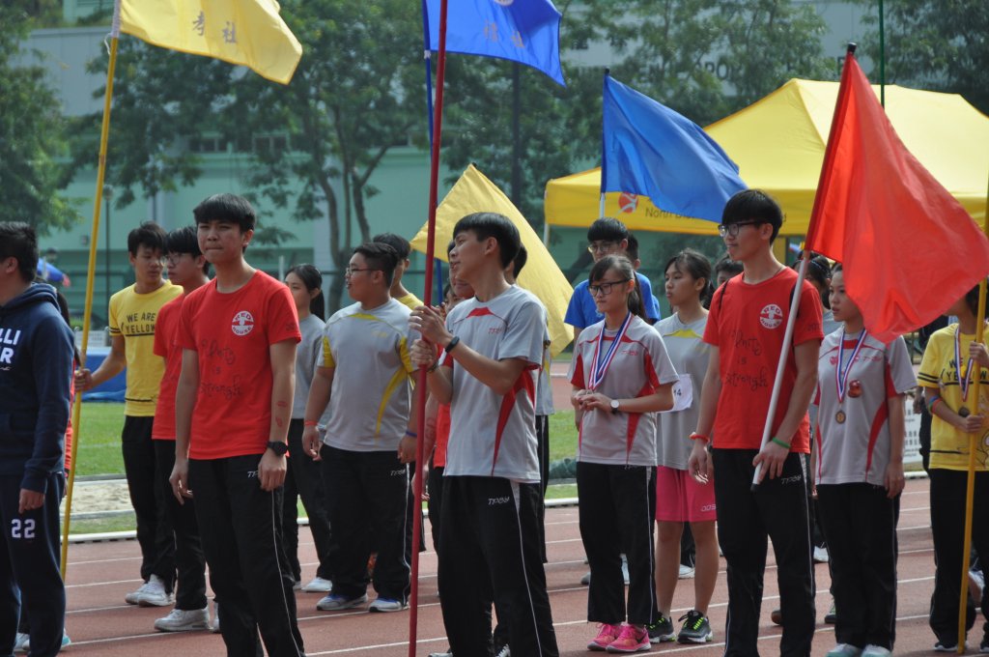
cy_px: 328
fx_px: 4321
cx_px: 494
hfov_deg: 13.1
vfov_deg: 8.7
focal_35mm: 158
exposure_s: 1/1250
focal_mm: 105
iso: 400
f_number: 5.3
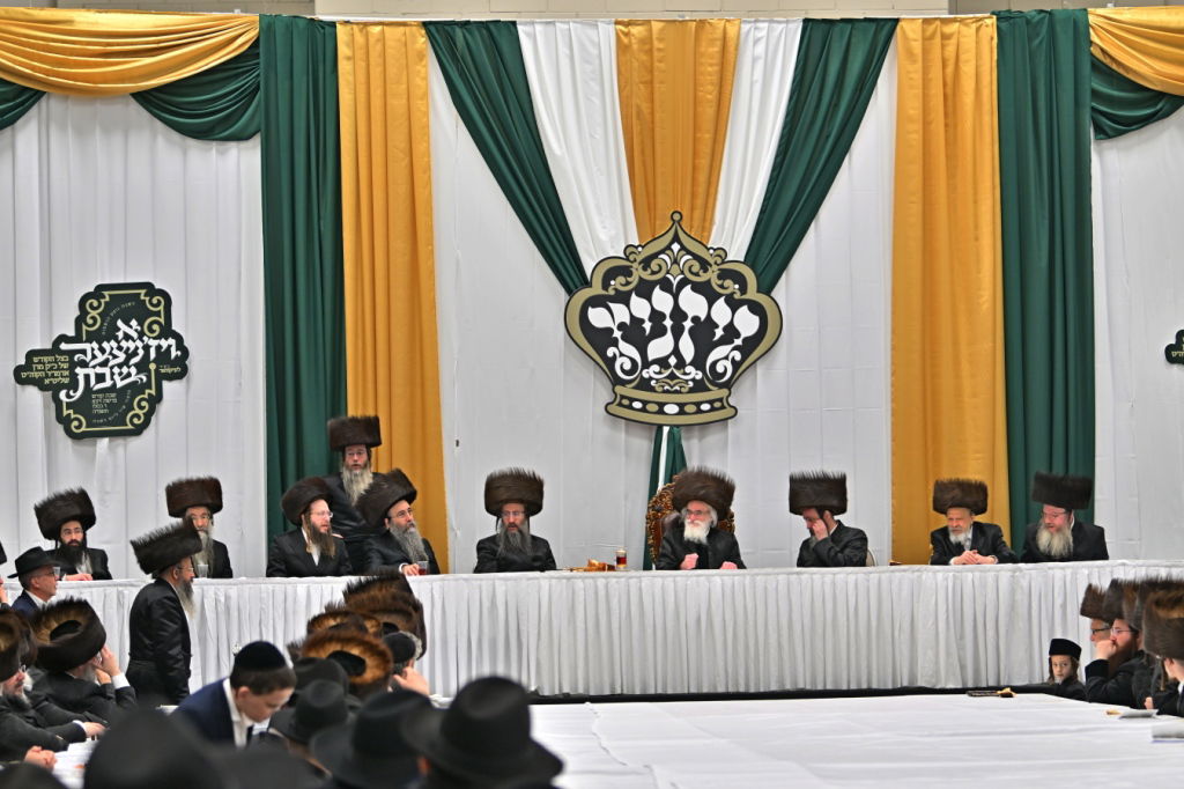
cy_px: 394
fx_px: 3452
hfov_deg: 19.5
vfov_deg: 13.0
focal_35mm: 105
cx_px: 592
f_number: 2.8
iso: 200
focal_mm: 70
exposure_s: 1/250
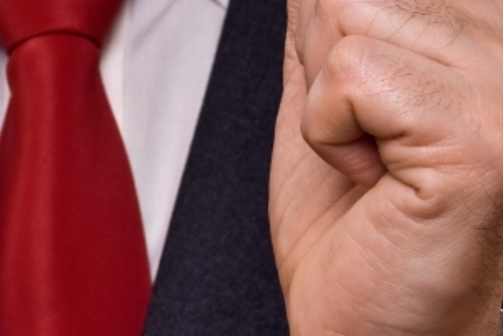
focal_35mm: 442
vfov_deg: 3.1
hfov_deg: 4.7
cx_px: 59
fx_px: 6187
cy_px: 205
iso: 100
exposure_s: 1/250
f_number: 10
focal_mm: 105
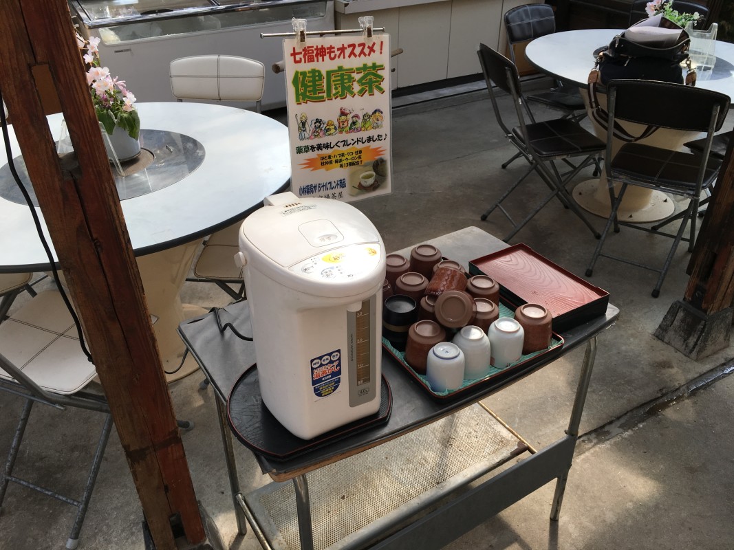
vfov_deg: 48.2
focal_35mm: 29
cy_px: 275
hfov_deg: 61.7
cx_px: 367
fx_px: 615
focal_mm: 4.15
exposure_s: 1/296
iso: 25
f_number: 2.2
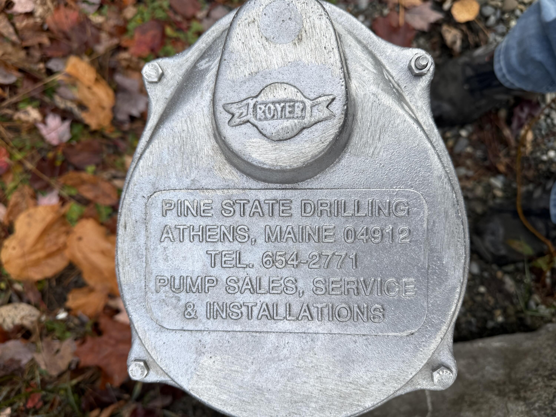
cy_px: 208
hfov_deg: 71.6
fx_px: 385
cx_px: 278
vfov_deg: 56.8
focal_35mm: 24
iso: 80
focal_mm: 6.76
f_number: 1.78
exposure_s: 1/1337
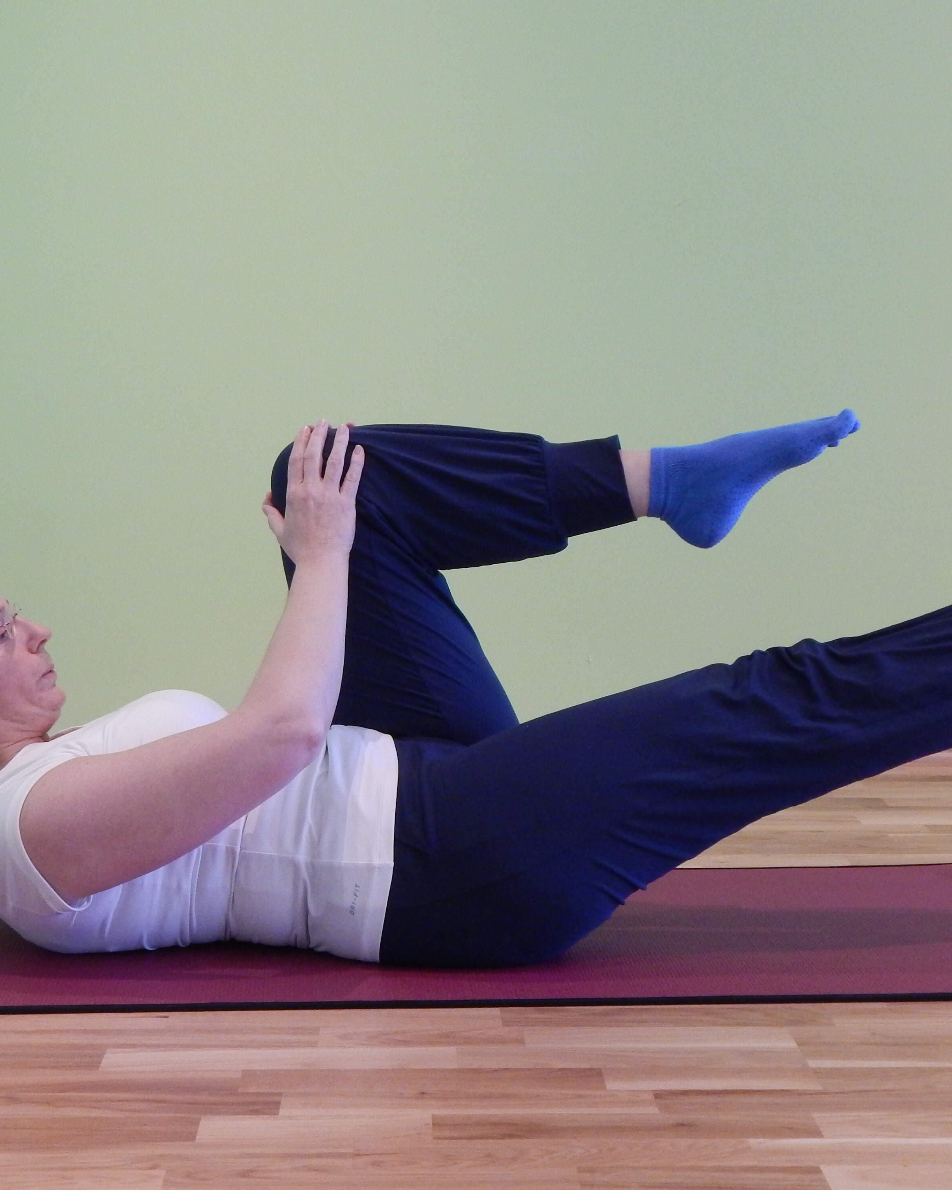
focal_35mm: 64
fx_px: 2254
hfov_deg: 23.9
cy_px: 617
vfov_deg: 29.6
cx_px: 487
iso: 400
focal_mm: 7.7
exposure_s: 1/25
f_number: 3.6
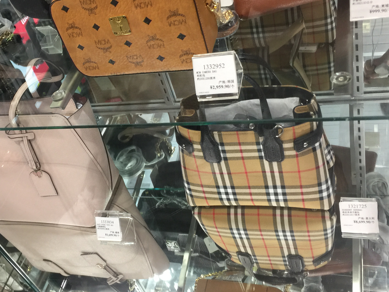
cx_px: 144
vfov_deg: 34.3
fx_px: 472
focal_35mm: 42
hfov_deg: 44.4
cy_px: 133
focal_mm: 4.15
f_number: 2.2
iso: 80
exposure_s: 1/33
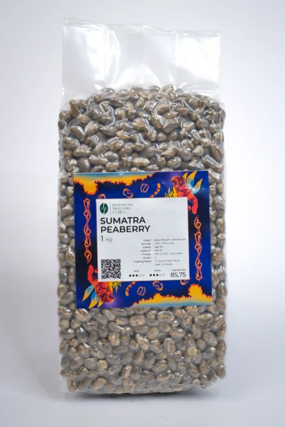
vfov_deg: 54.4
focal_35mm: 35
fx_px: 416
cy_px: 214
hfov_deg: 37.9
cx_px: 142
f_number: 3.2
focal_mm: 23
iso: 200
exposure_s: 1/160
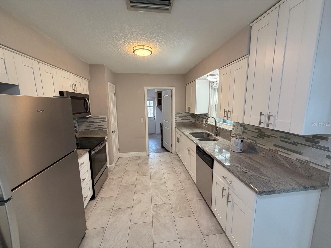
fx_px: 134
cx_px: 166
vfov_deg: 85.7
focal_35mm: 14
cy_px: 124
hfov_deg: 102.1
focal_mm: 2.22
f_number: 2.2
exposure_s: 1/60
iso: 320
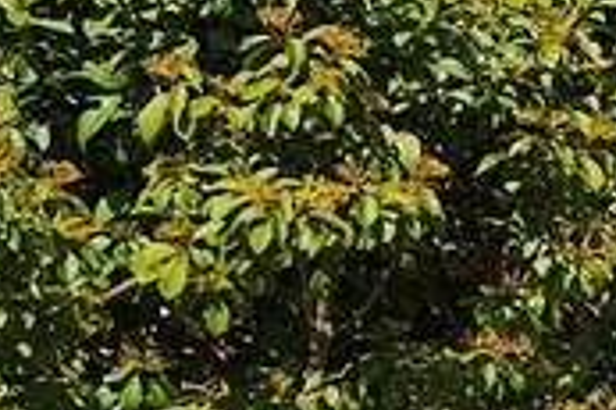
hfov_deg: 8.6
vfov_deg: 7.7
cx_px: 2108
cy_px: 360
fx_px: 3026
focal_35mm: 177
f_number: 1.7
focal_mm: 6.3
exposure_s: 1/973
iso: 10
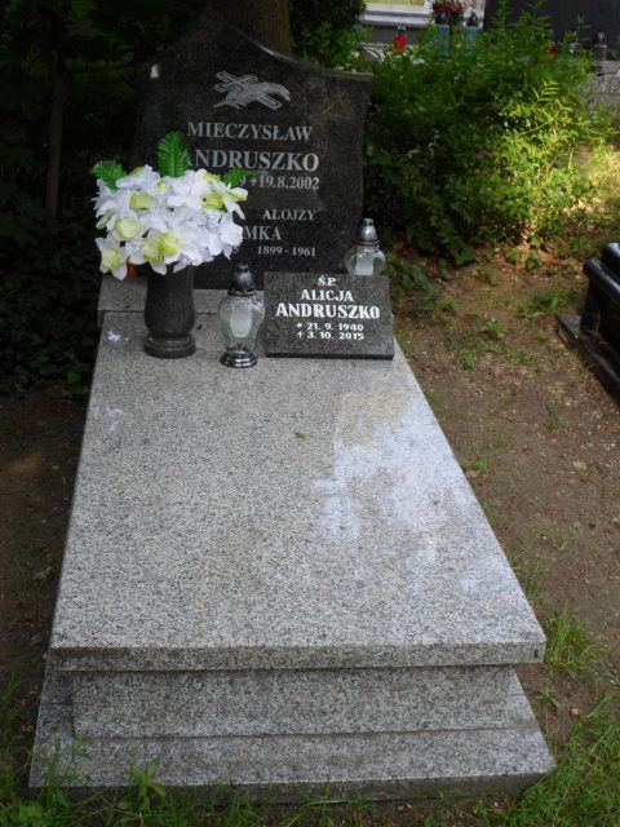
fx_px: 1027
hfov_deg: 33.6
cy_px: 414
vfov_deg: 43.9
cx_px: 310
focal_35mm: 43
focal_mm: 7.8
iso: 80
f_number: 3.2
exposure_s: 1/125
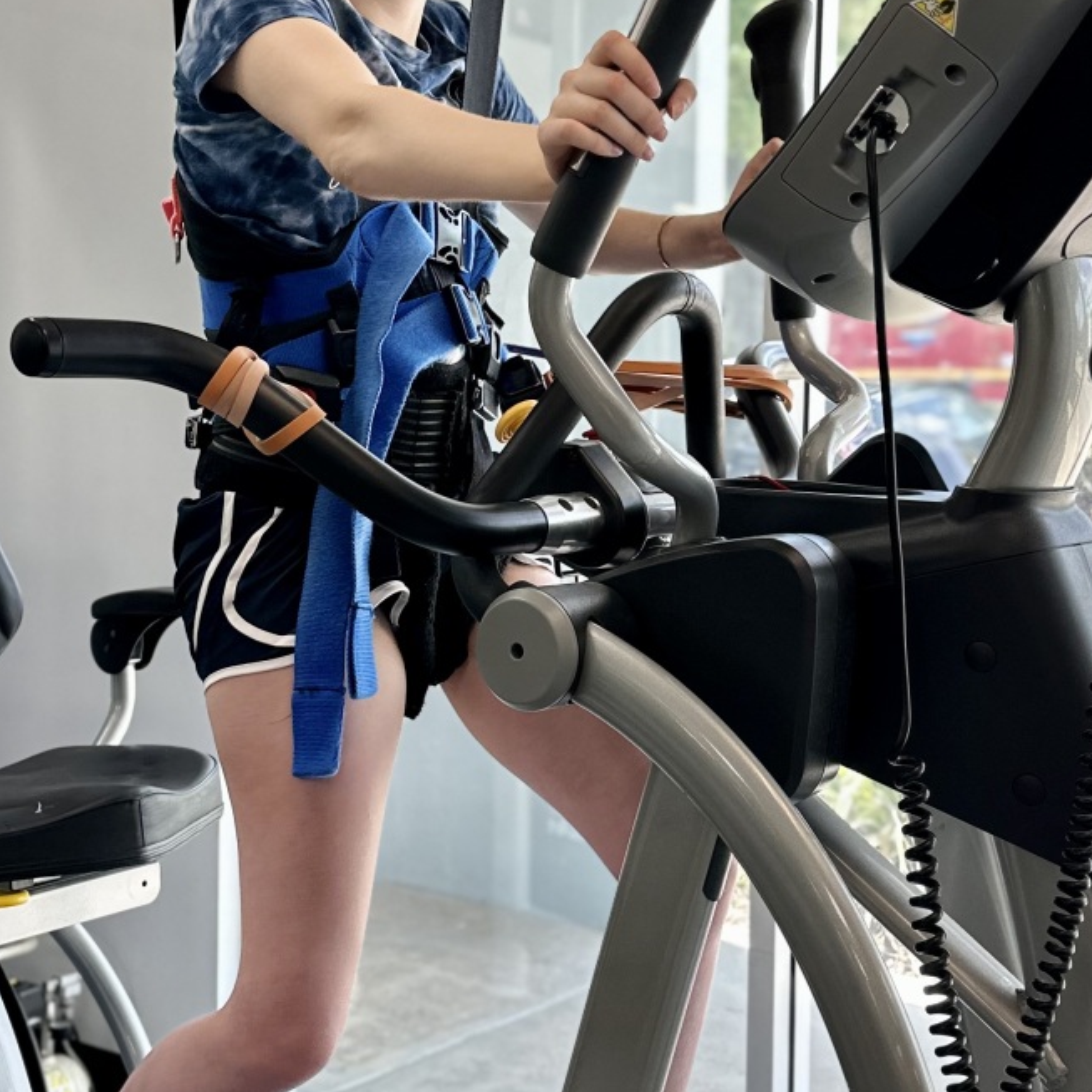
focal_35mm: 52
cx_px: 513
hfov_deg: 32.8
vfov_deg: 32.8
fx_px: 1856
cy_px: 538
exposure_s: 1/120
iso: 160
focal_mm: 6.86
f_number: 1.78
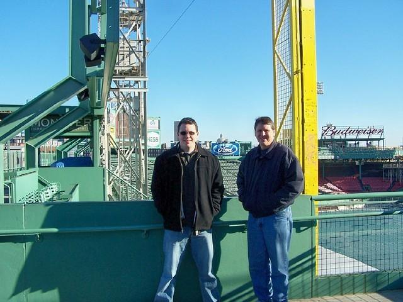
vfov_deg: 37.7
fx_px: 442
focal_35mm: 38
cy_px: 151
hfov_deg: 49.0
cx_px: 202
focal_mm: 6.3
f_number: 4
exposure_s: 1/350
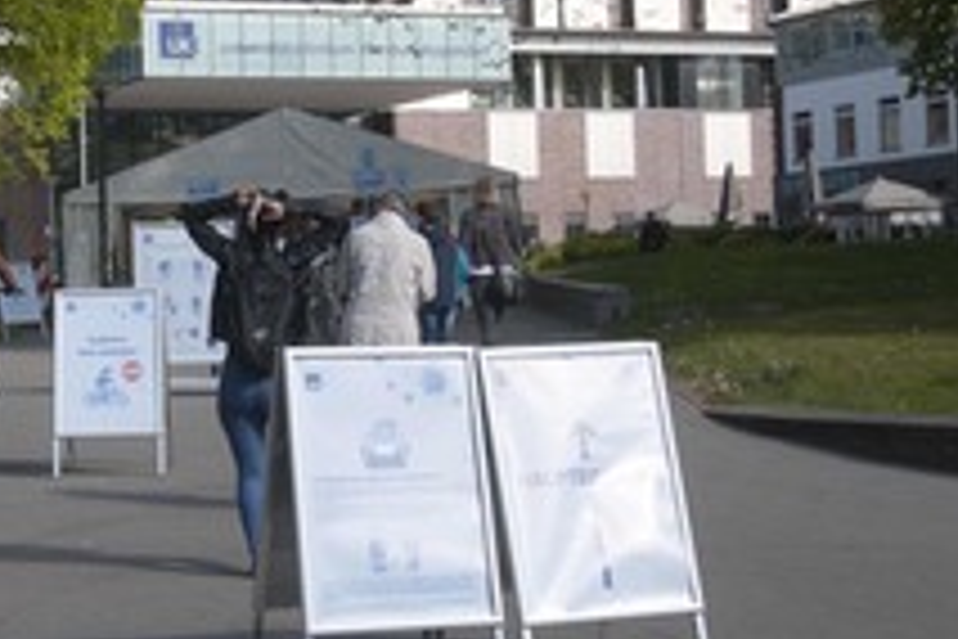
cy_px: 171
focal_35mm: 72
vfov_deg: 18.8
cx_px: 139
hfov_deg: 27.3
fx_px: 1916
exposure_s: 1/1250
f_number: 8
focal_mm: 34
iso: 400
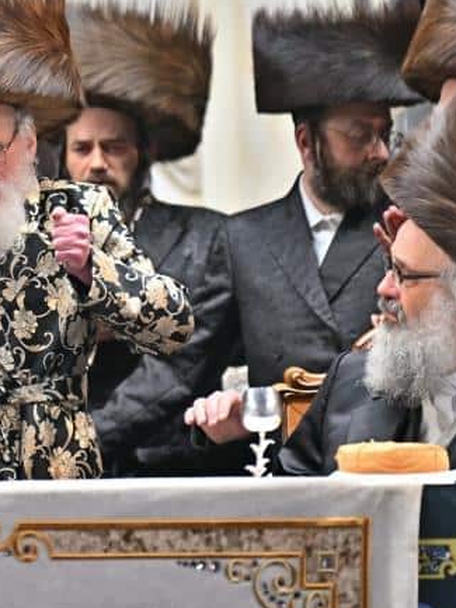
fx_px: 7988
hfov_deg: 3.3
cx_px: -8
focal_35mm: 455
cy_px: 138
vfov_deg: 4.4
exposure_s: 1/640
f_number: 2.8
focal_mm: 200
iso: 800
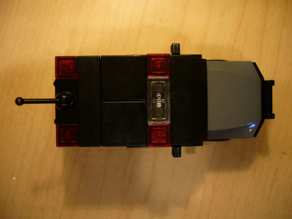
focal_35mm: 35
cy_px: 110
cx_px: 146
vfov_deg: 40.7
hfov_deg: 52.6
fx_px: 295
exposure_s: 1/15
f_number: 2.8
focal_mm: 5.8
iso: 100
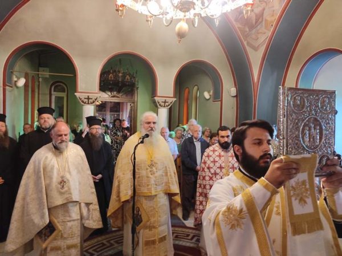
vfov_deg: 54.8
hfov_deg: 69.4
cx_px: 171
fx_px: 247
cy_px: 128
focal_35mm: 25
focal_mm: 5.43
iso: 1413
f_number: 1.89
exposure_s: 1/20
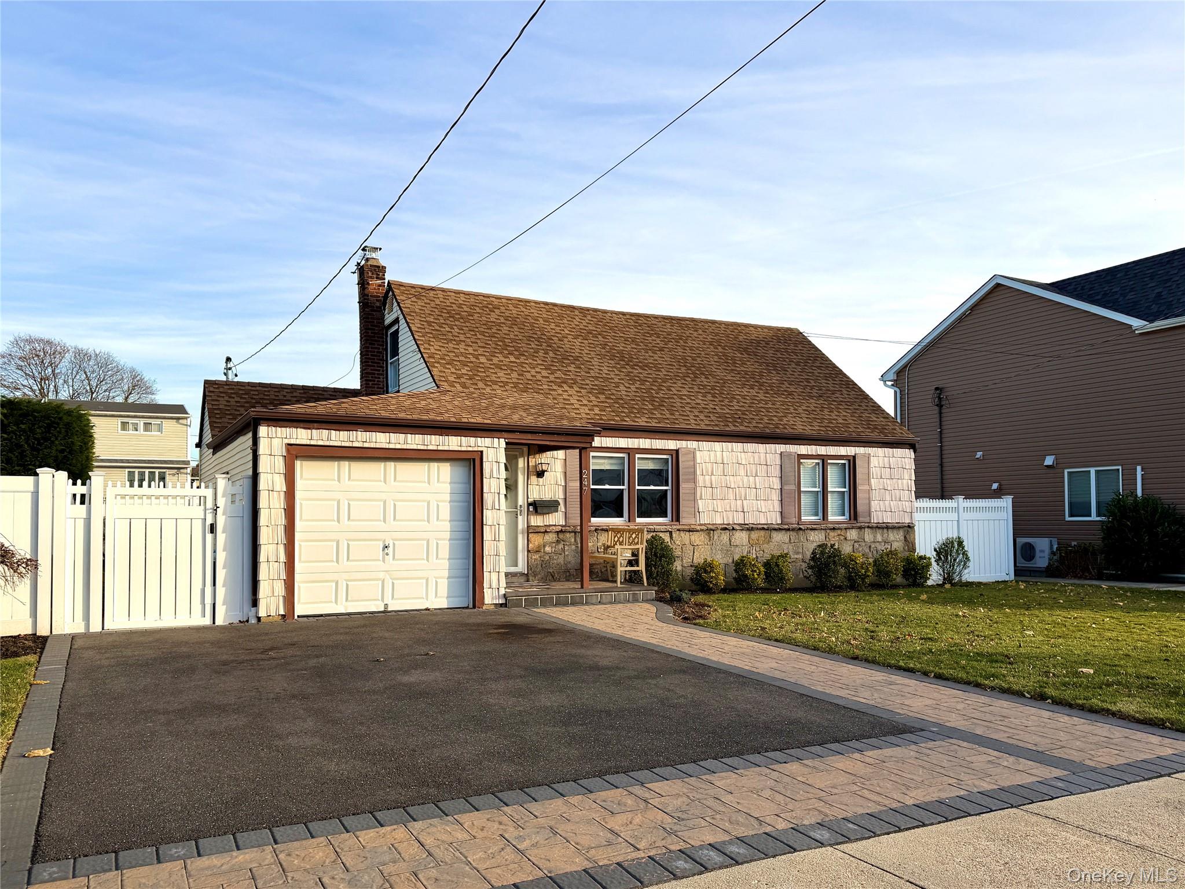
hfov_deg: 71.6
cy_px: 444
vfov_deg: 56.8
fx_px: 822
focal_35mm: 24
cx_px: 592
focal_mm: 6.76
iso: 80
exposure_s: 1/2907
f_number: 1.78
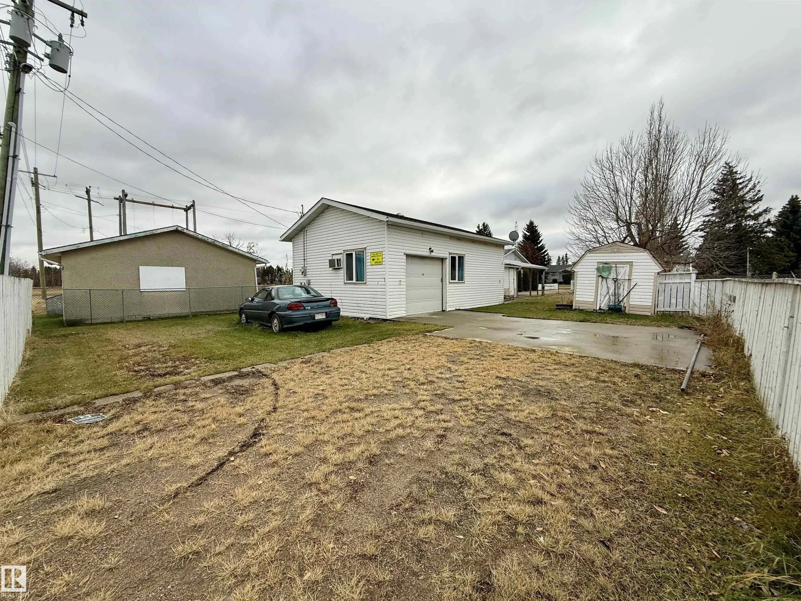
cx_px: 400
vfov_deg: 85.7
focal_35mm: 14
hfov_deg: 102.1
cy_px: 300
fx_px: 324
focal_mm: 2.22
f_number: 2.2
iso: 50
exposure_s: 1/1033
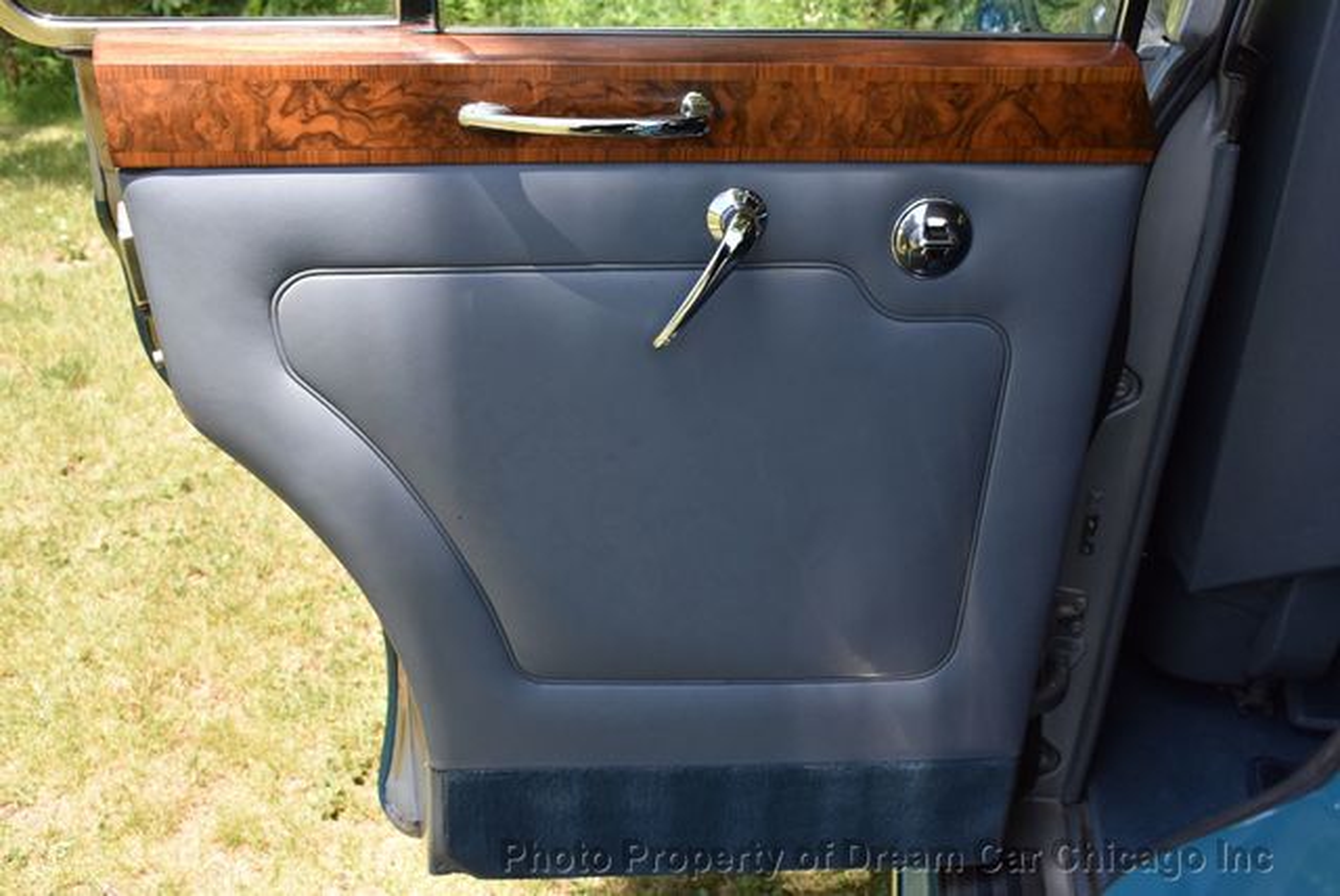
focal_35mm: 39
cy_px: 448
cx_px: 670
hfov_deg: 49.5
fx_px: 1453
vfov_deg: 34.3
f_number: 8
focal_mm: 26
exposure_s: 1/500
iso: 720
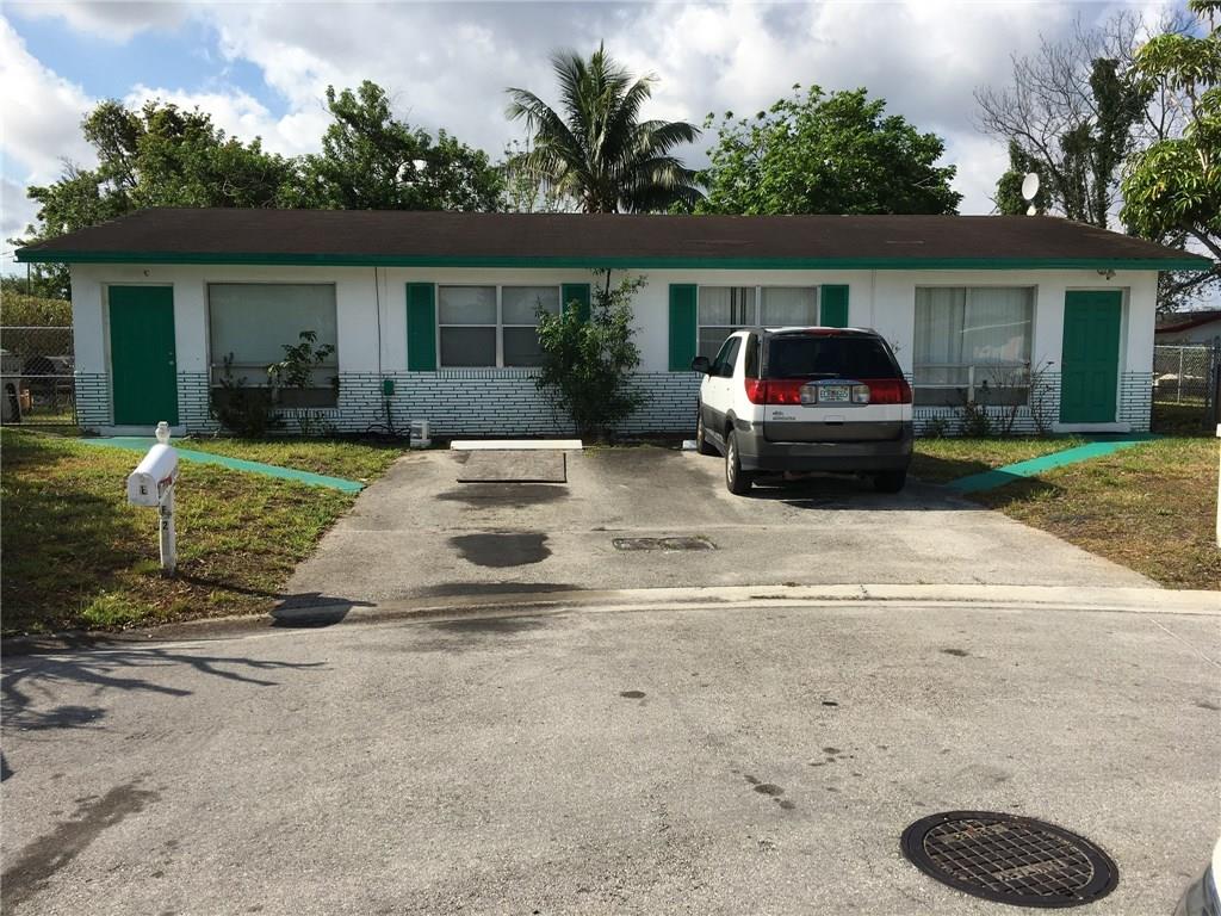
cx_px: 610
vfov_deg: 48.2
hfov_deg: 61.7
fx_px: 1023
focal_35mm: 29
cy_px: 458
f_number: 2.2
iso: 25
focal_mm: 4.15
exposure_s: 1/1538
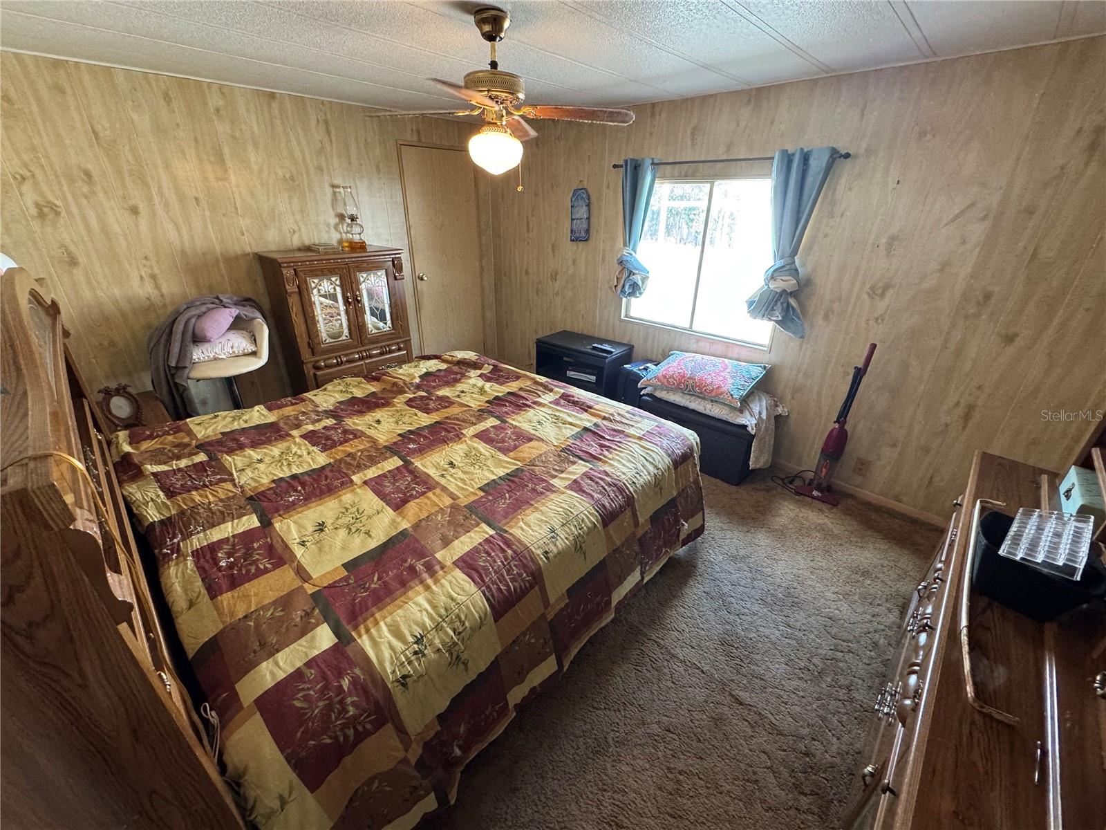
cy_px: 415
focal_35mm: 14
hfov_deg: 102.1
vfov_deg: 85.7
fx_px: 447
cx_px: 553
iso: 250
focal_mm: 2.22
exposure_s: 1/60
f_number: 2.2
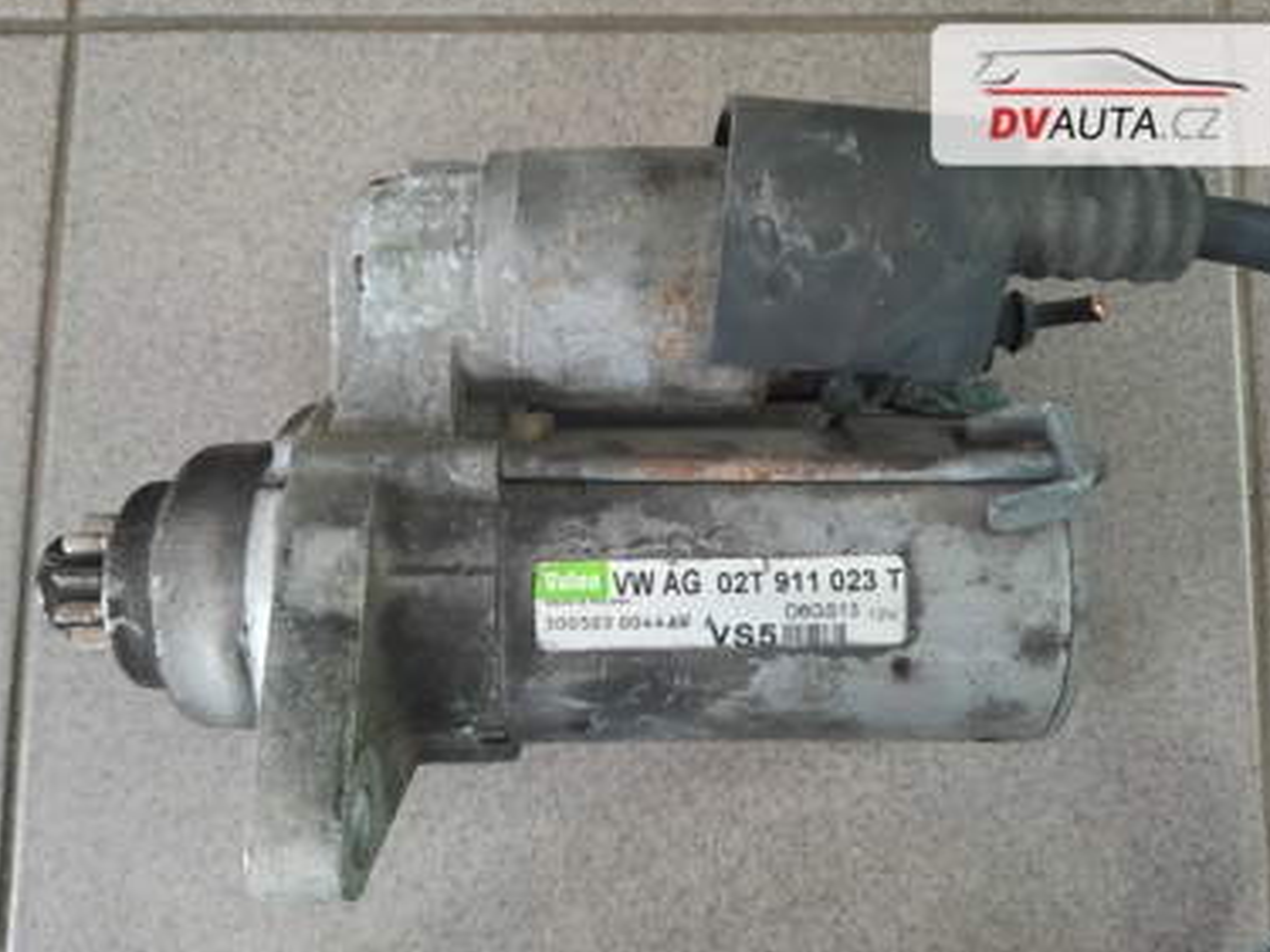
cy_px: 486
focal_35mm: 28
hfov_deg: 63.5
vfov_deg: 49.7
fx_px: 1027
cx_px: 647
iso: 250
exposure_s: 1/33
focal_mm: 4.6
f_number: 2
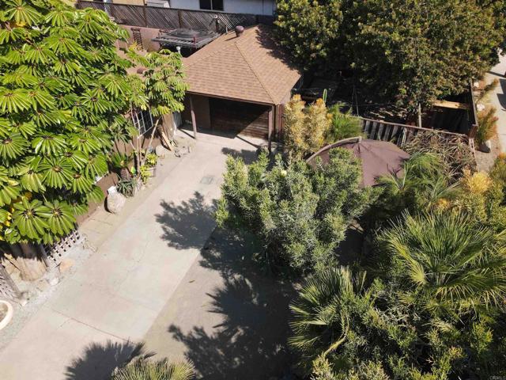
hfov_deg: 71.6
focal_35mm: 24
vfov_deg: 56.8
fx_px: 351
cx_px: 253
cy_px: 190
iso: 180
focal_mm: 4.5
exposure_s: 1/15
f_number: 2.8
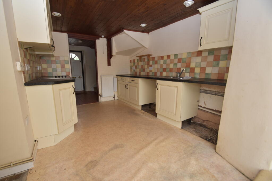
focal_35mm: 15
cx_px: 136
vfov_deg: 77.3
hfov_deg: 100.4
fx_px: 113
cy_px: 90
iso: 200
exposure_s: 1/200
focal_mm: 10
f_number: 4
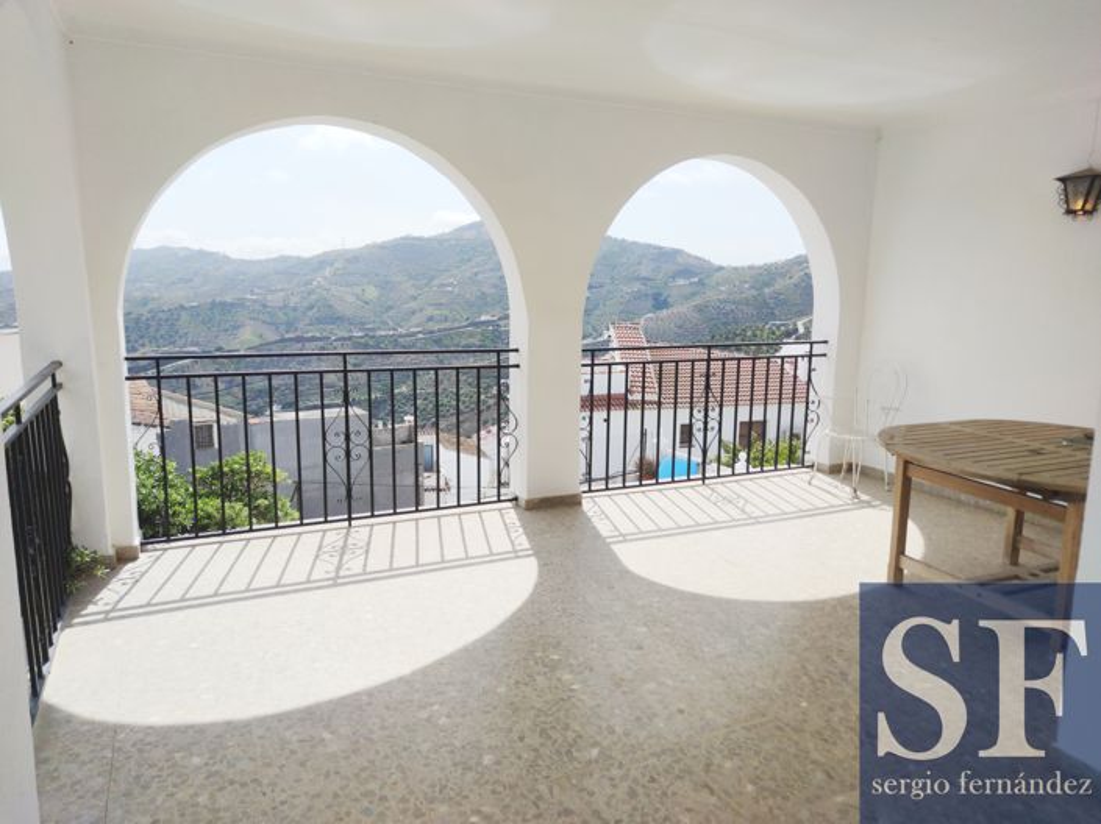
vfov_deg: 56.8
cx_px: 550
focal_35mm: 24
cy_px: 412
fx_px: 763
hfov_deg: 71.6
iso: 100
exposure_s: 1/4387
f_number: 1.69
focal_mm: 6.72
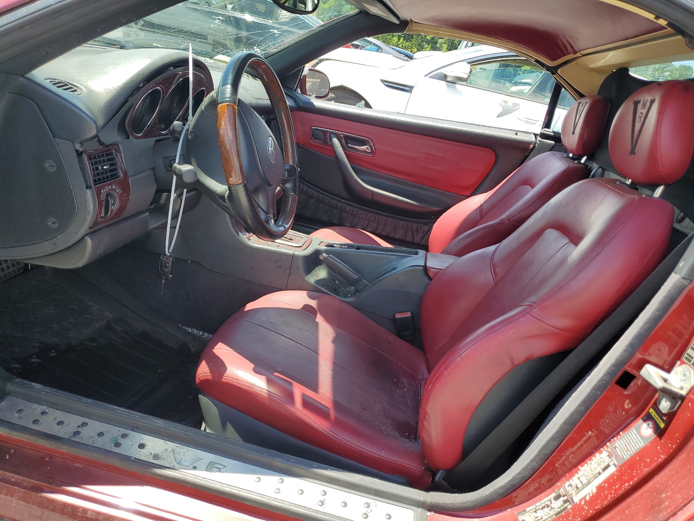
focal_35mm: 26
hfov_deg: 67.3
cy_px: 260
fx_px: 521
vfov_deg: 53.1
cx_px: 347
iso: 50
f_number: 1.5
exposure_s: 1/667
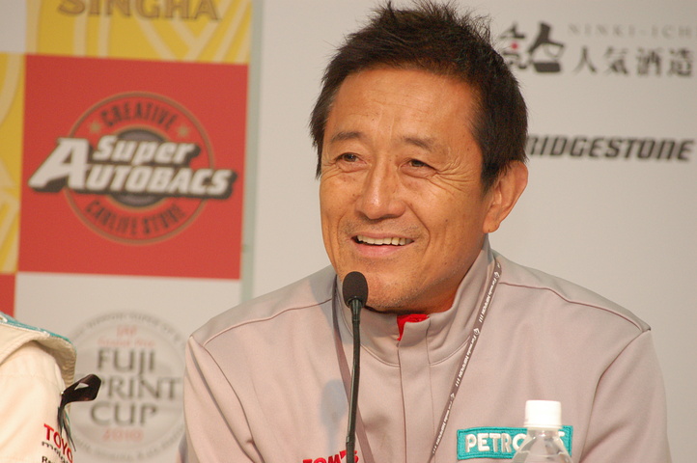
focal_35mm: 270
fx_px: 5223
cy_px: 232
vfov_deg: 5.1
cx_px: 348
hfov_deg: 7.6
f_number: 8
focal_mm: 180
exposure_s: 1/60
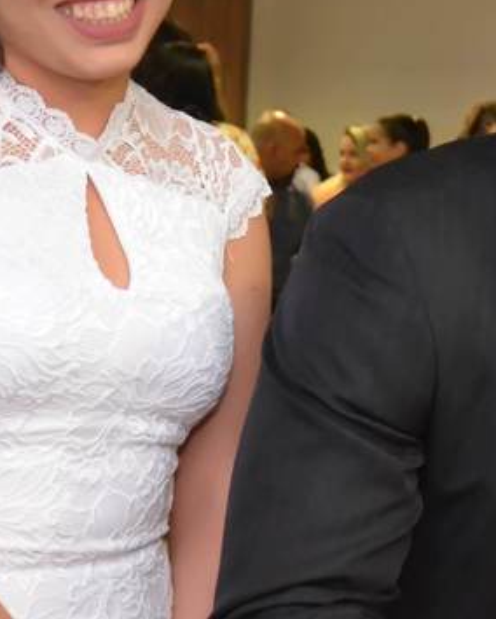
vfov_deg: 16.9
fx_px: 2092
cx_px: 499
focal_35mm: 114
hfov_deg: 13.3
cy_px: 337
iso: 3200
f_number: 4
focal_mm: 24
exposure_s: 1/60
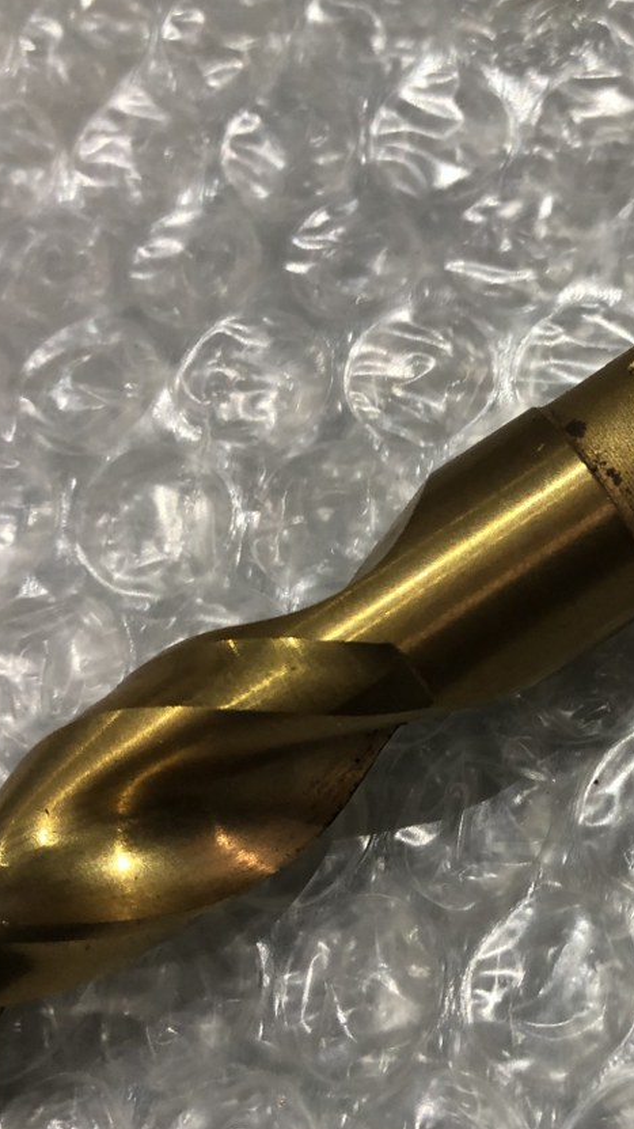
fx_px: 1406
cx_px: 683
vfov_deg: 43.7
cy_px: 533
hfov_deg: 23.9
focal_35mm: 47
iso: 40
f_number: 1.8
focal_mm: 3.99
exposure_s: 1/30
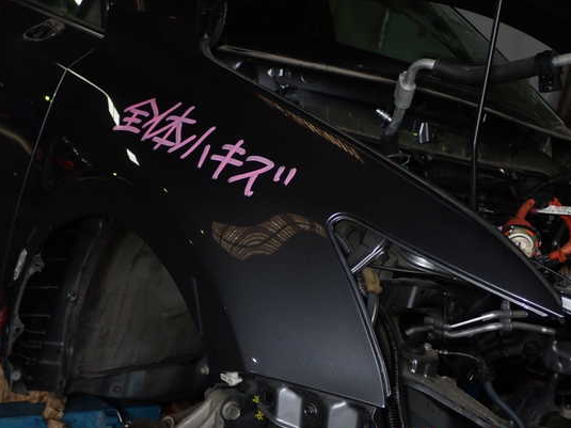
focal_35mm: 46
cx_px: 266
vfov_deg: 31.5
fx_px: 759
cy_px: 213
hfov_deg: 41.2
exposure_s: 1/40
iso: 200
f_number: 8
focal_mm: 7.31
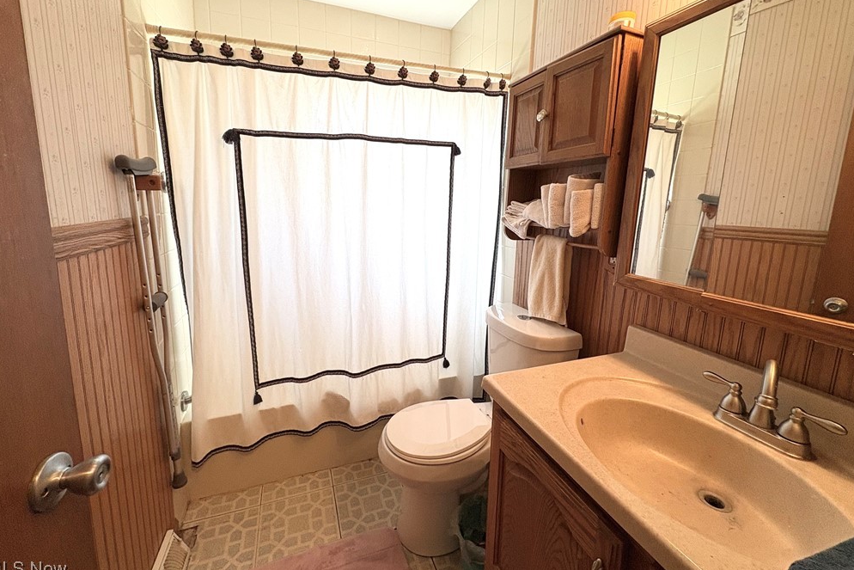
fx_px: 356
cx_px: 422
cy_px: 258
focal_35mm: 15
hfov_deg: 100.4
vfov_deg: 77.1
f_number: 2.2
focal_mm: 2.22
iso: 125
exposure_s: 1/120
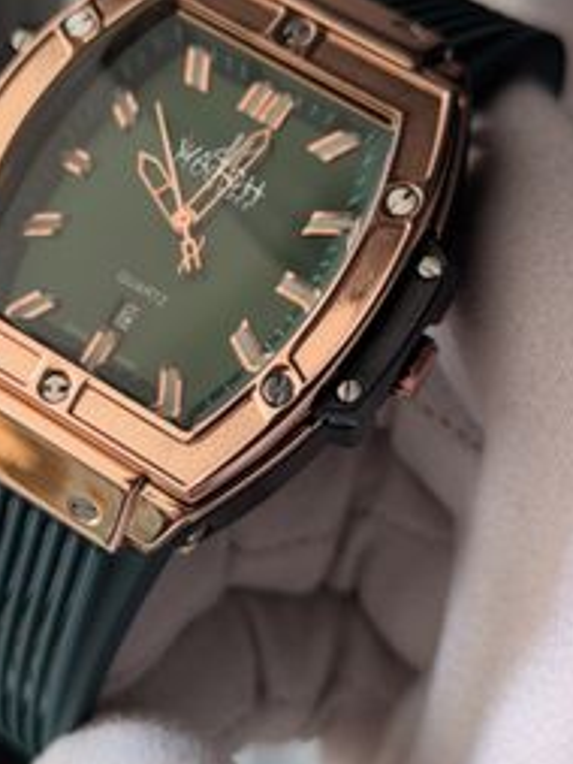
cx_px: 164
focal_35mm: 76
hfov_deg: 19.3
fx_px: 1676
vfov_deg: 25.6
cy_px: 356
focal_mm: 6.81
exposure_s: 1/182
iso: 142
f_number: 1.85
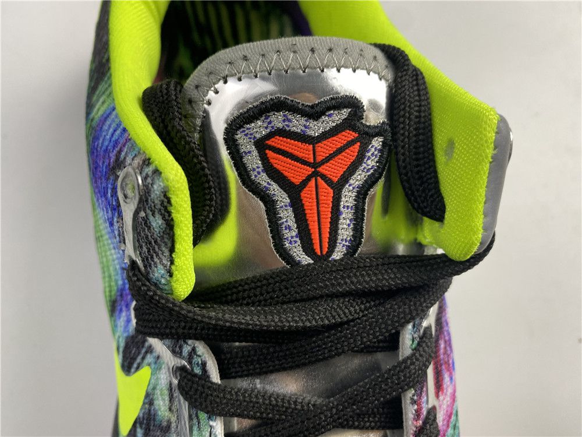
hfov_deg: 67.3
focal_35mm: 26
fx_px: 437
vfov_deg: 53.1
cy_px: 218
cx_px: 291
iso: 64
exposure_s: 1/100
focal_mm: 4.25
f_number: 1.8
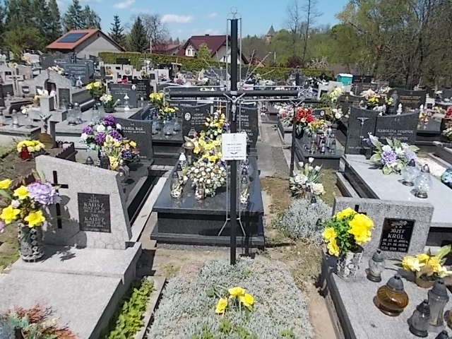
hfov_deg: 63.4
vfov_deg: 49.7
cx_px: 226
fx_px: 366
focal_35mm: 28
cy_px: 170
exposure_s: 1/400
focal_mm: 4
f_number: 5.4
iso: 80
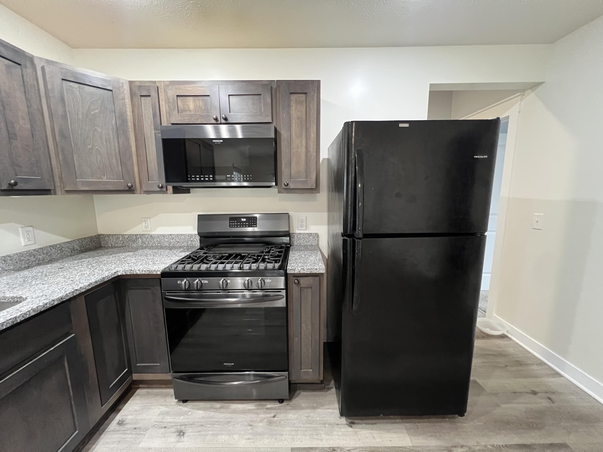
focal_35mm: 13
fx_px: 226
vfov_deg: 89.9
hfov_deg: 106.2
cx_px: 302
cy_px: 226
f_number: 1.8
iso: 1000
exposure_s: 1/60
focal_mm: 1.57
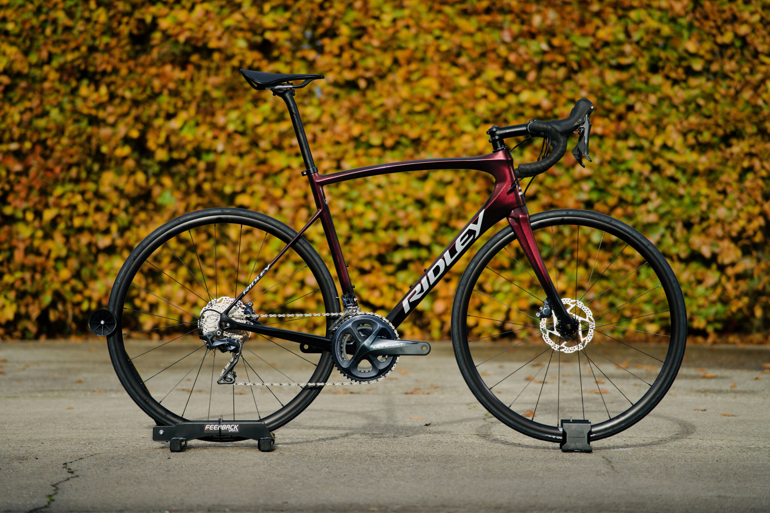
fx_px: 4021
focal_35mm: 188
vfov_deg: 7.3
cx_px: 385
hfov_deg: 10.9
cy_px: 256
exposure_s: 1/800
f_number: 4
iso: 100
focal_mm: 188
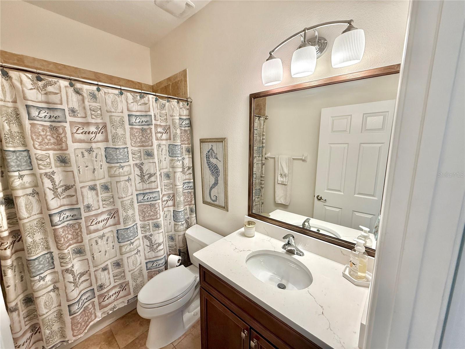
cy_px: 174
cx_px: 232
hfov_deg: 102.1
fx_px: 188
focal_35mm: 14
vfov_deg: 85.7
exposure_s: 1/120
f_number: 2.2
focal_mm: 2.22
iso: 200
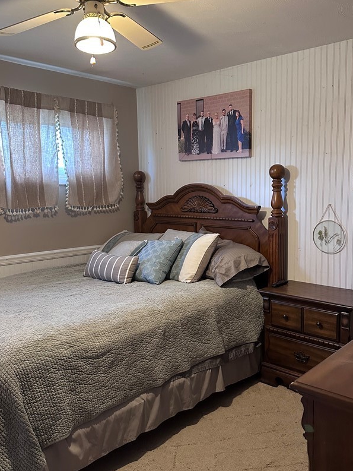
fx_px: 421
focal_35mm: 31
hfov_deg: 45.3
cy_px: 236
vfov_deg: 58.3
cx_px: 203
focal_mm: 6.86
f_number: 1.78
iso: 500
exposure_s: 1/60
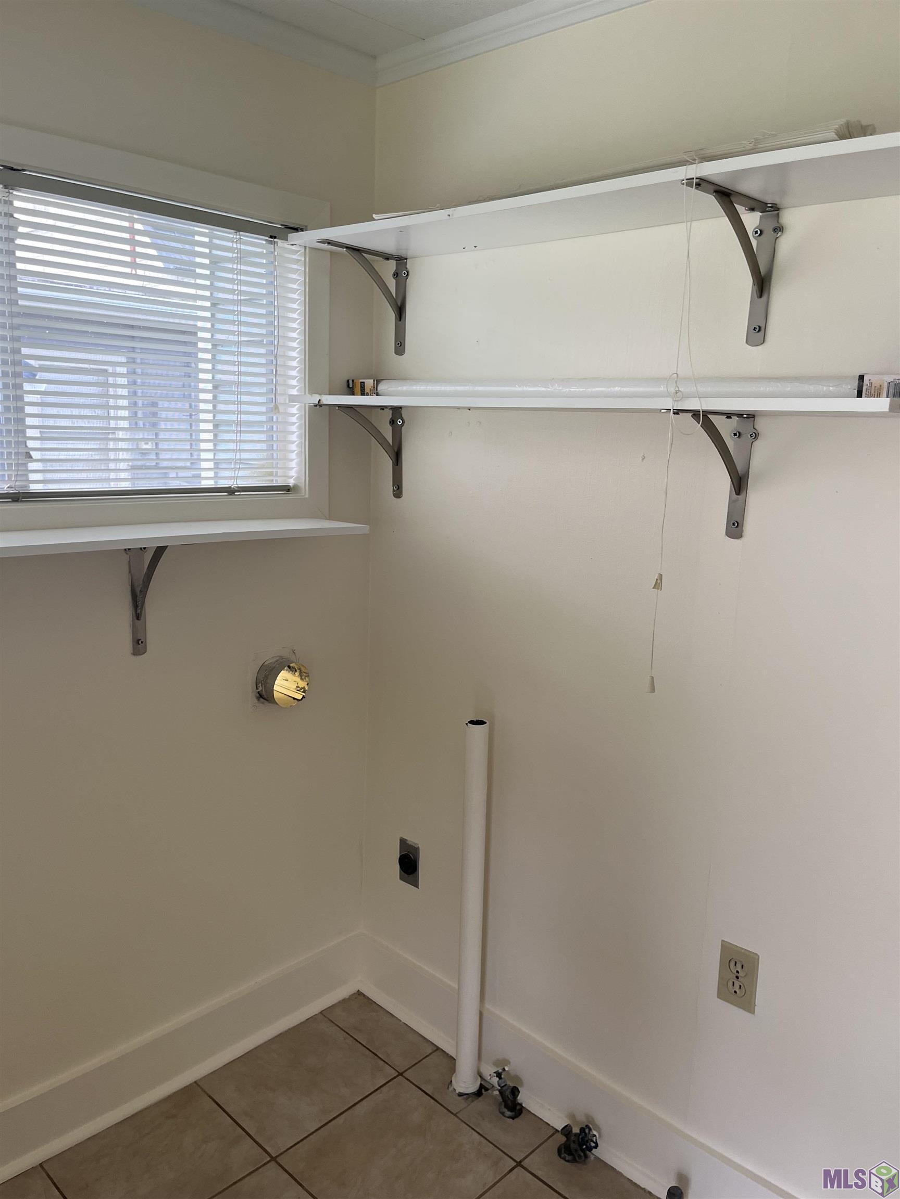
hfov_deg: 53.1
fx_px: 901
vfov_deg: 67.3
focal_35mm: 26
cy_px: 600
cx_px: 450
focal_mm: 5.1
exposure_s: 1/124
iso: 64
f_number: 1.6
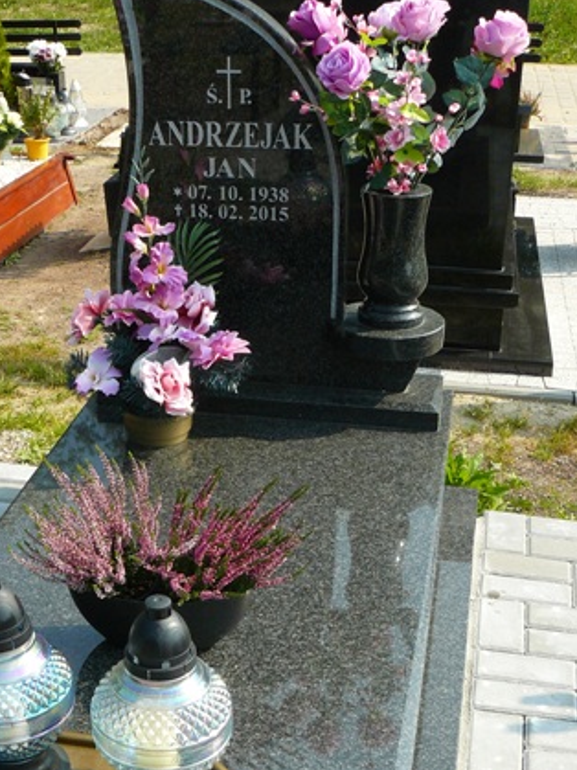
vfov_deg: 34.3
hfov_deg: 26.3
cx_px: 169
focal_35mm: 55
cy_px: 562
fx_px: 1223
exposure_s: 1/200
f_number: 5.6
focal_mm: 6
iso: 100
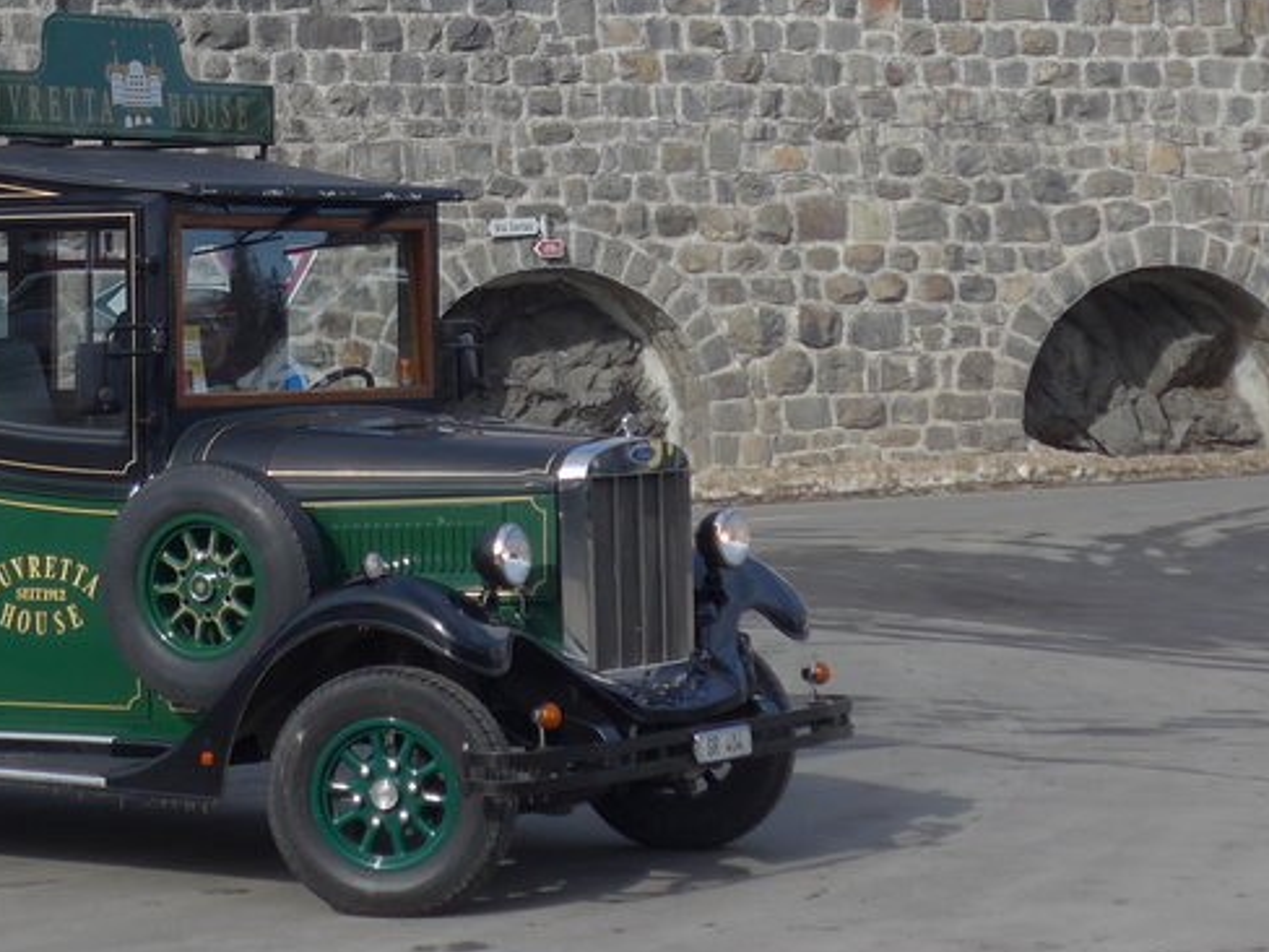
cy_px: 153
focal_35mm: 113
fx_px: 4143
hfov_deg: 17.3
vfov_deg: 13.0
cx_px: 296
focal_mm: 9.5
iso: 80
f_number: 3
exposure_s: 1/1600
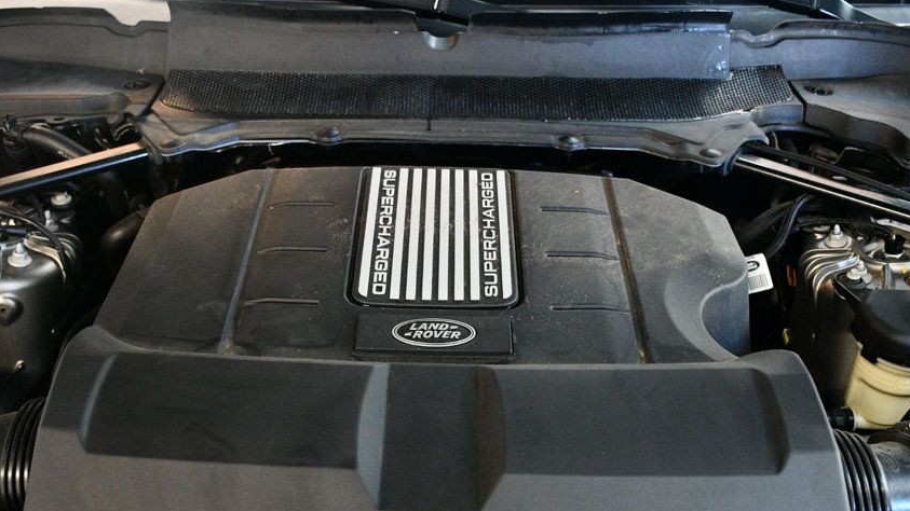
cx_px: 412
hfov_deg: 48.3
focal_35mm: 42
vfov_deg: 28.1
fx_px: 1013
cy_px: 360
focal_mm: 22
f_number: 3.5
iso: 3200
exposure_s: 1/60
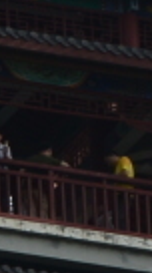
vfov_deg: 1.7
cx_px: -346
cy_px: 361
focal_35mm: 1240
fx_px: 8929
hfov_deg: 1.0
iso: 160
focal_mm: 105
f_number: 13
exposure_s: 1/160
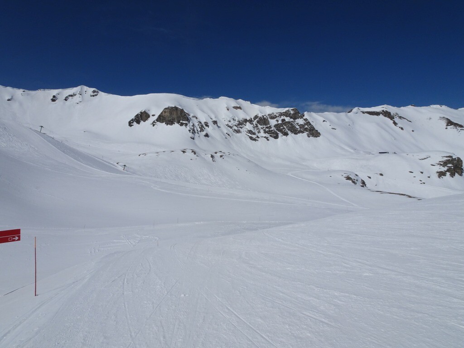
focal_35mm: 24
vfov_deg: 56.8
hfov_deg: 71.6
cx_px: 232
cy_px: 174
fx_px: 322
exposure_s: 1/2000
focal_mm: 4.1
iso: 80
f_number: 5.6
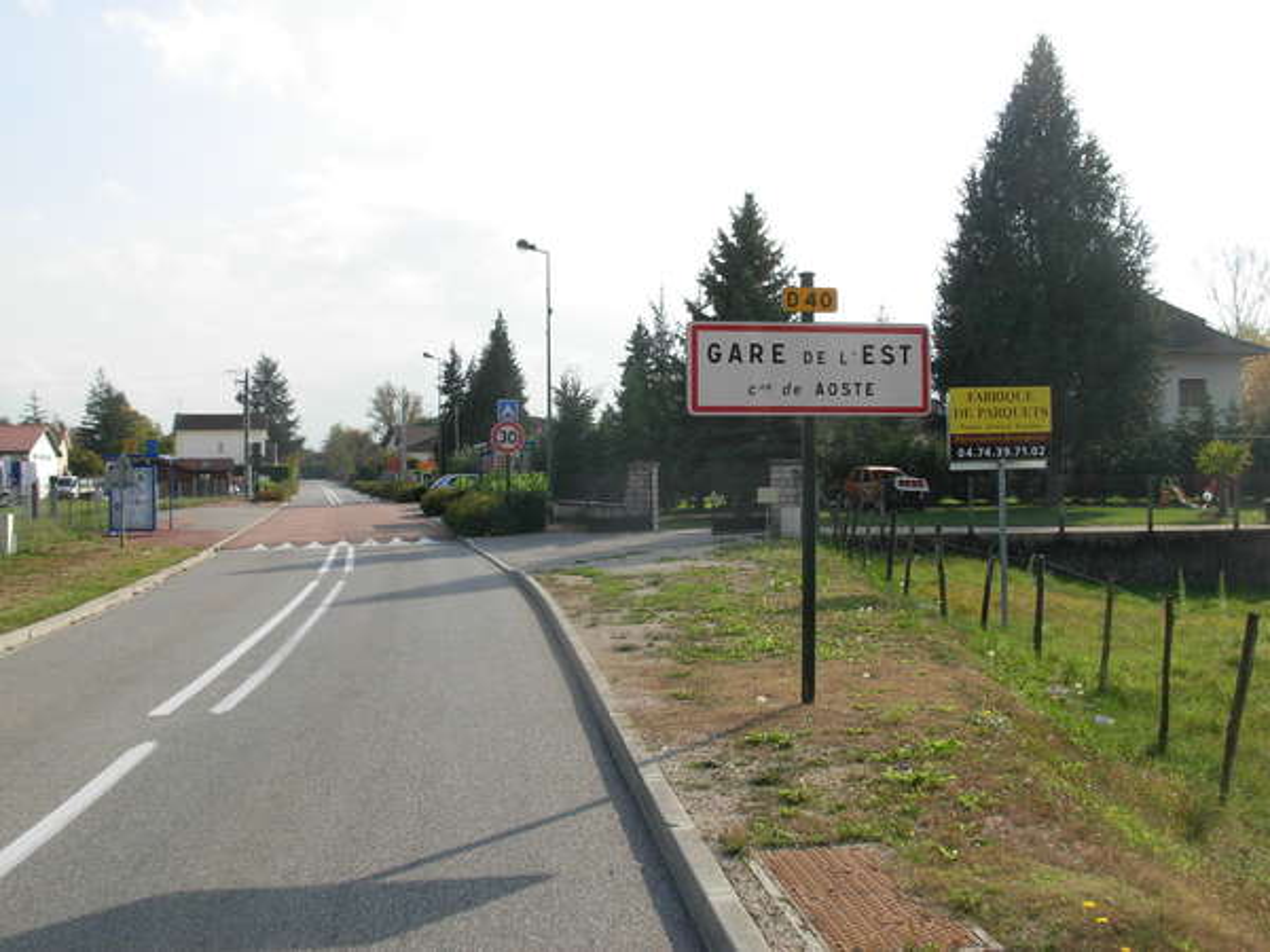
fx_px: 1394
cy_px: 476
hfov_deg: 49.0
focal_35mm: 38
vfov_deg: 37.7
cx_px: 635
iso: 79
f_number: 4.9
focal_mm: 6.3
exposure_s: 1/373
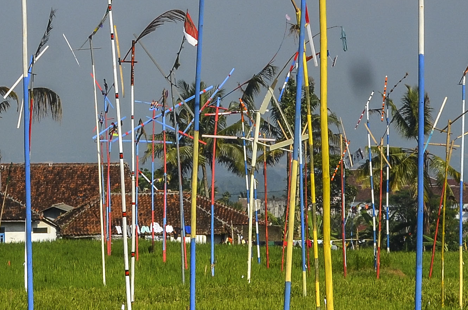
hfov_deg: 7.5
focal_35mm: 273
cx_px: 55
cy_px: -83
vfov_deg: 5.0
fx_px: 3542
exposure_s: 1/1000
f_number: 7.1
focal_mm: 50
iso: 200
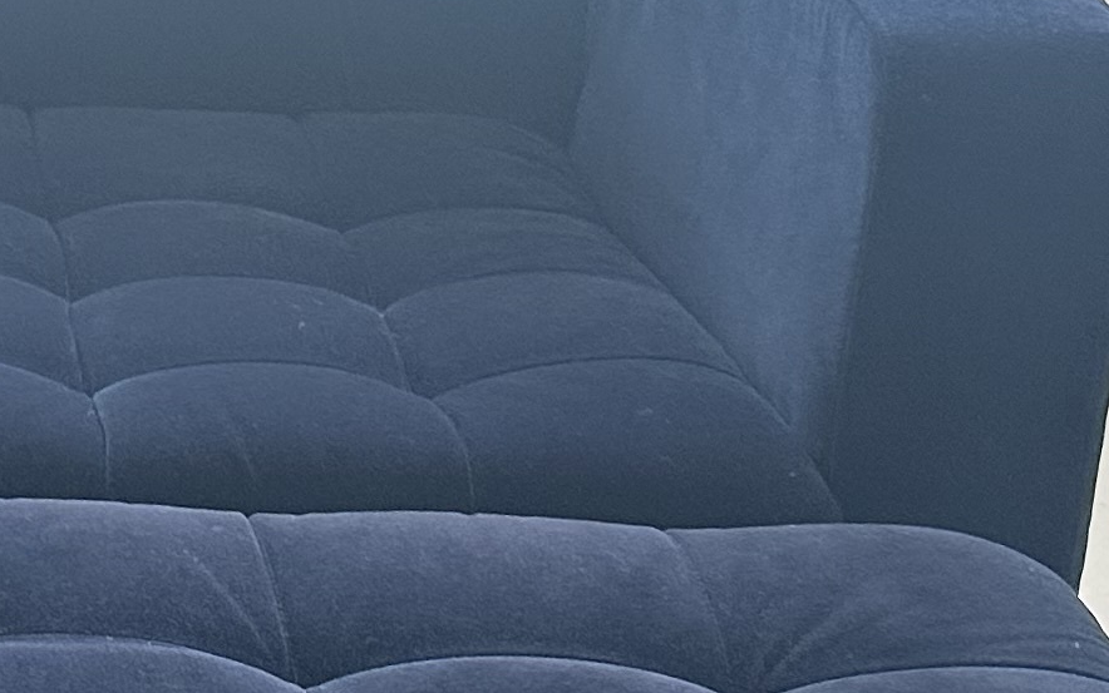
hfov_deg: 16.6
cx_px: -457
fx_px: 3507
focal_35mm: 116
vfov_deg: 11.2
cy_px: 84
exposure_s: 1/60
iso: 160
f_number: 1.78
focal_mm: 6.86
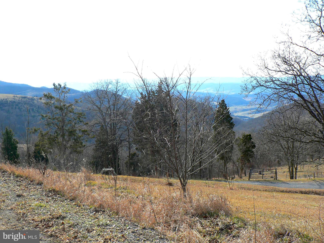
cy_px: 122
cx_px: 162
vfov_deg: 32.2
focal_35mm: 45
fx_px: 421
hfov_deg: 42.1
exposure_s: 1/400
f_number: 4
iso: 100
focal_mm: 7.7
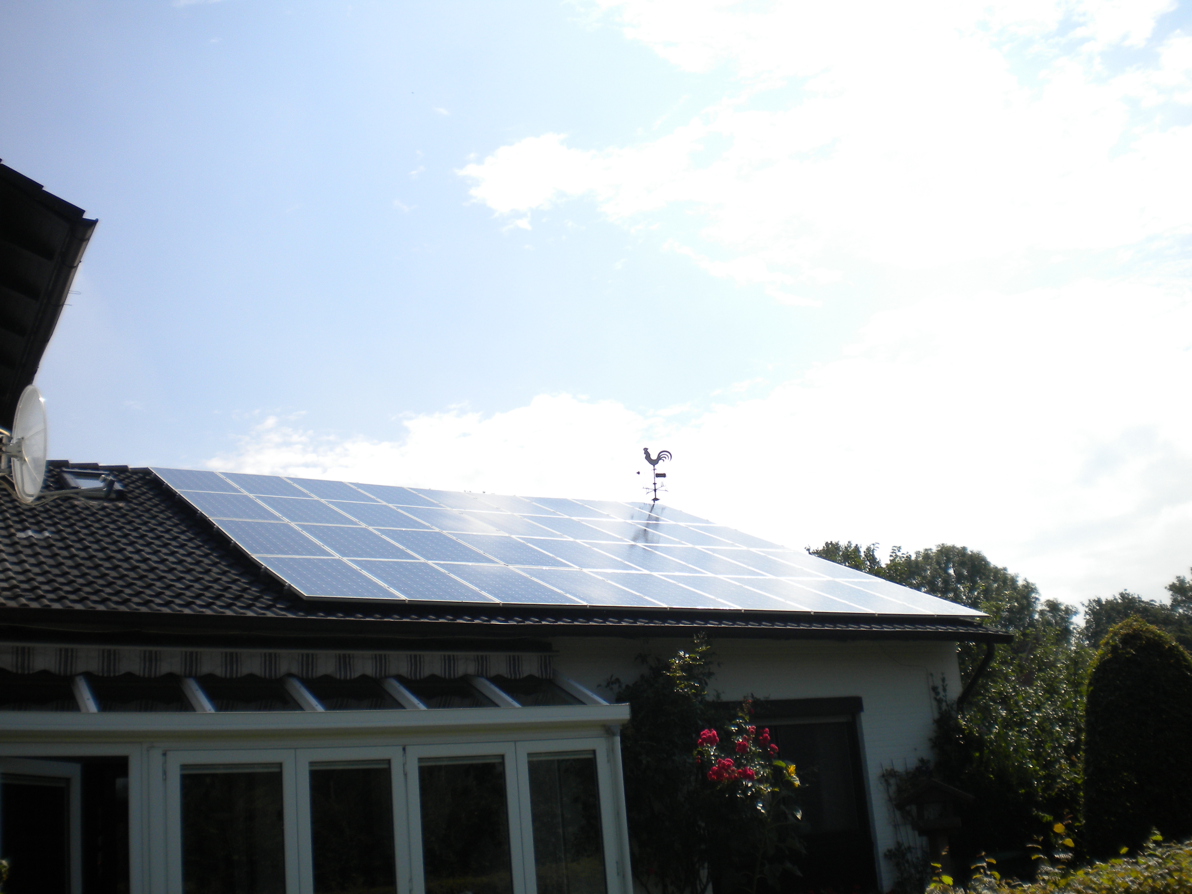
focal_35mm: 35
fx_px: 1205
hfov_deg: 52.6
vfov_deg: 40.7
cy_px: 447
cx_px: 596
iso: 80
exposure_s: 1/1000
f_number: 4.6
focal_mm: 6.3
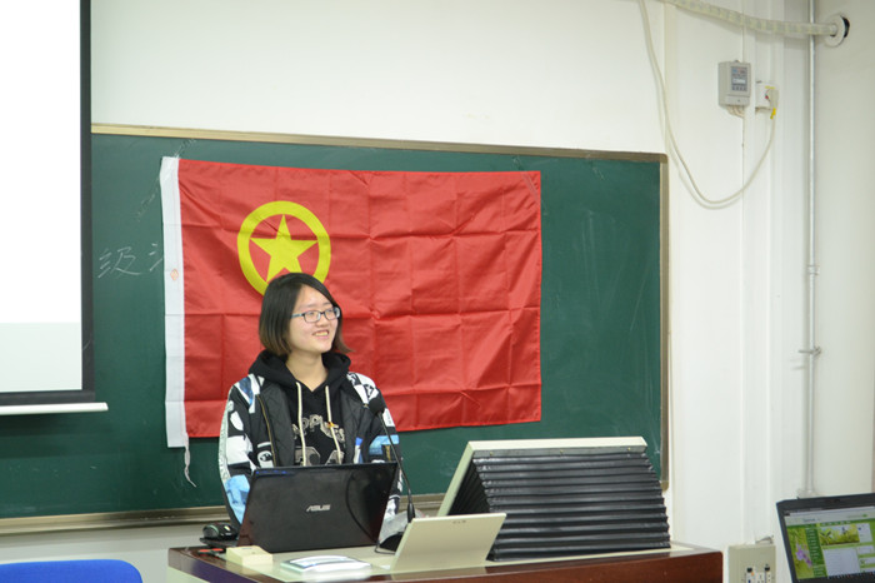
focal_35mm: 69
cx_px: 438
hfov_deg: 29.3
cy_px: 292
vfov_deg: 19.7
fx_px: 1676
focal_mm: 46
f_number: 5.3
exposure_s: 1/13
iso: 800
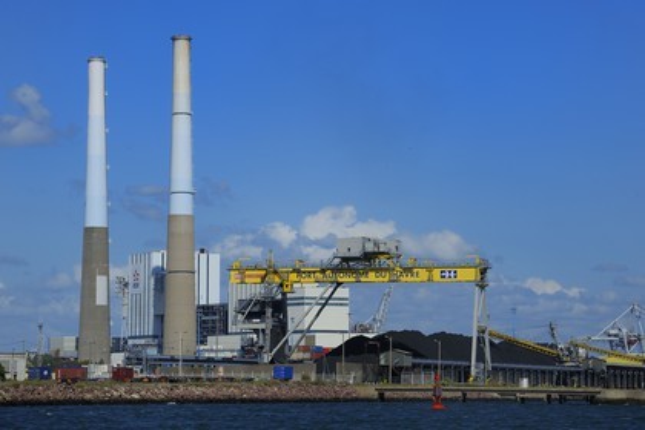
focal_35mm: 140
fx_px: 2508
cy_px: 215
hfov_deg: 14.7
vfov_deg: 9.8
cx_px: 322
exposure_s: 1/640
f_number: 11
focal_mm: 140
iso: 200
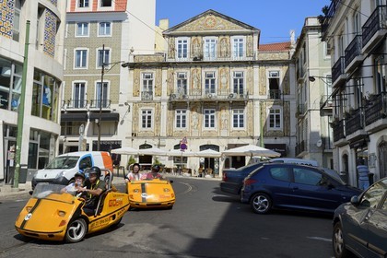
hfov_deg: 54.4
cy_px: 129
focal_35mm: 35
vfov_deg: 37.9
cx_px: 194
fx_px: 376
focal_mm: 35
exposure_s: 1/250
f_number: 13
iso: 200
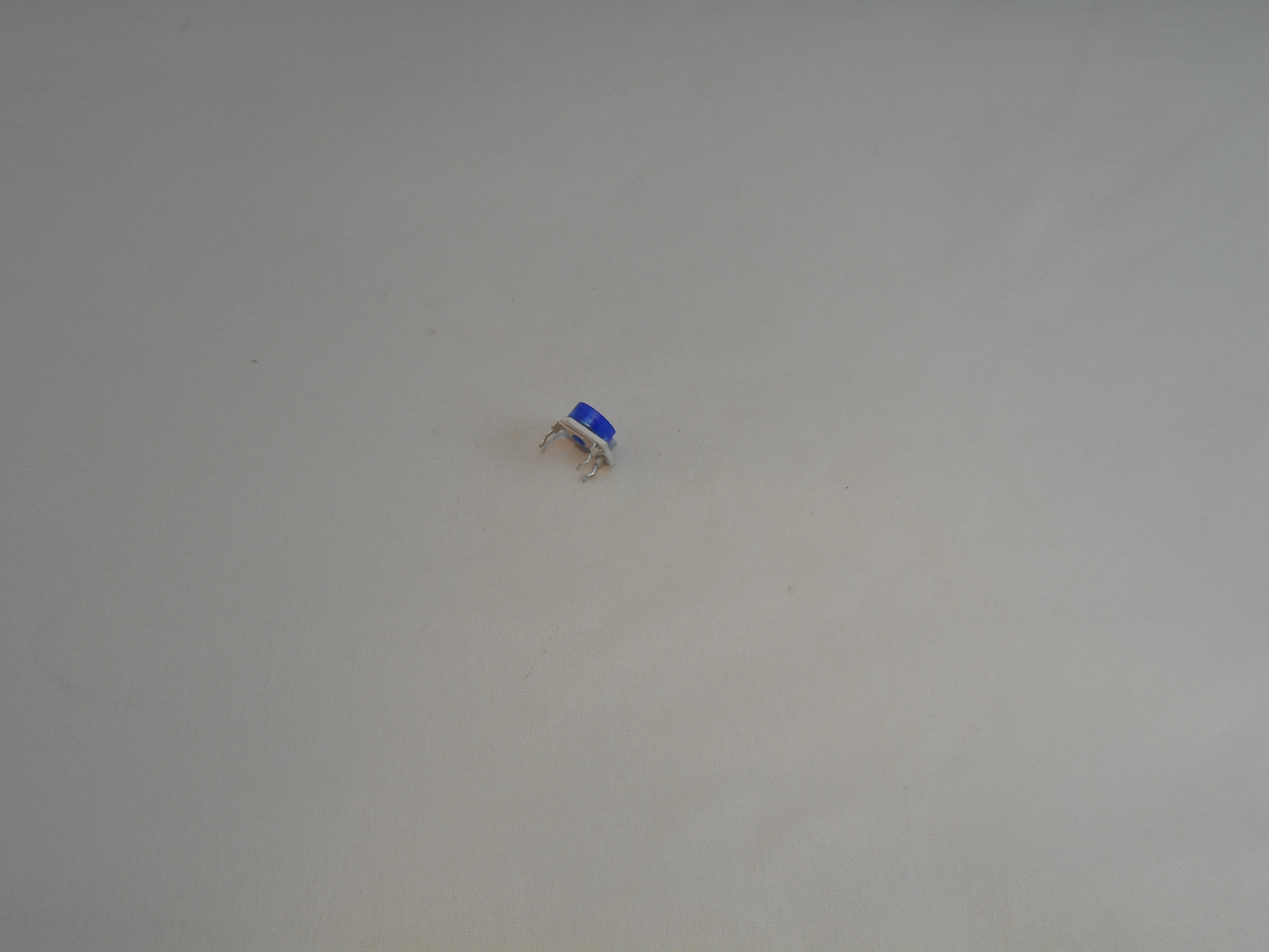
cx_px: 634
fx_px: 2163
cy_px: 476
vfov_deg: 24.8
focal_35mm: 59
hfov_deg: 32.7
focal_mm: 10.5
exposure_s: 1/30
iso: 80
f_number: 5.1
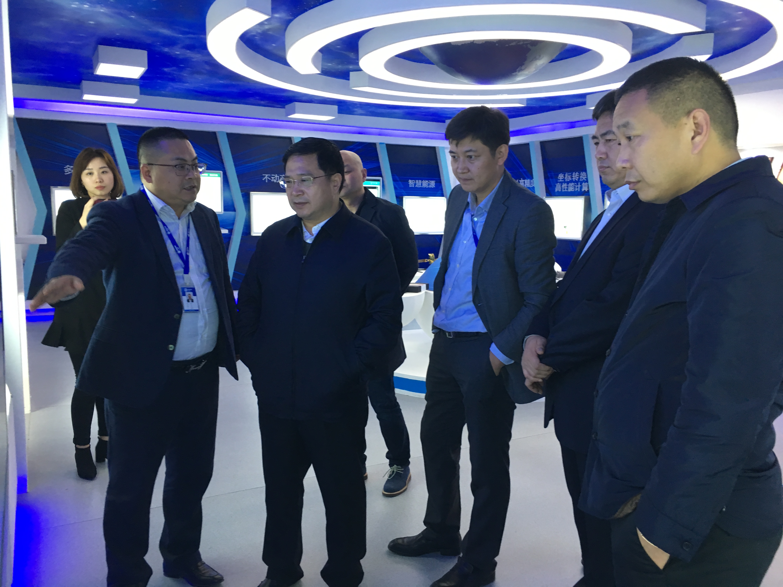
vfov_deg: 48.2
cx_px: 392
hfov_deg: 61.7
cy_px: 294
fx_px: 656
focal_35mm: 29
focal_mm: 4.15
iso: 100
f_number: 2.2
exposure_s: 1/33
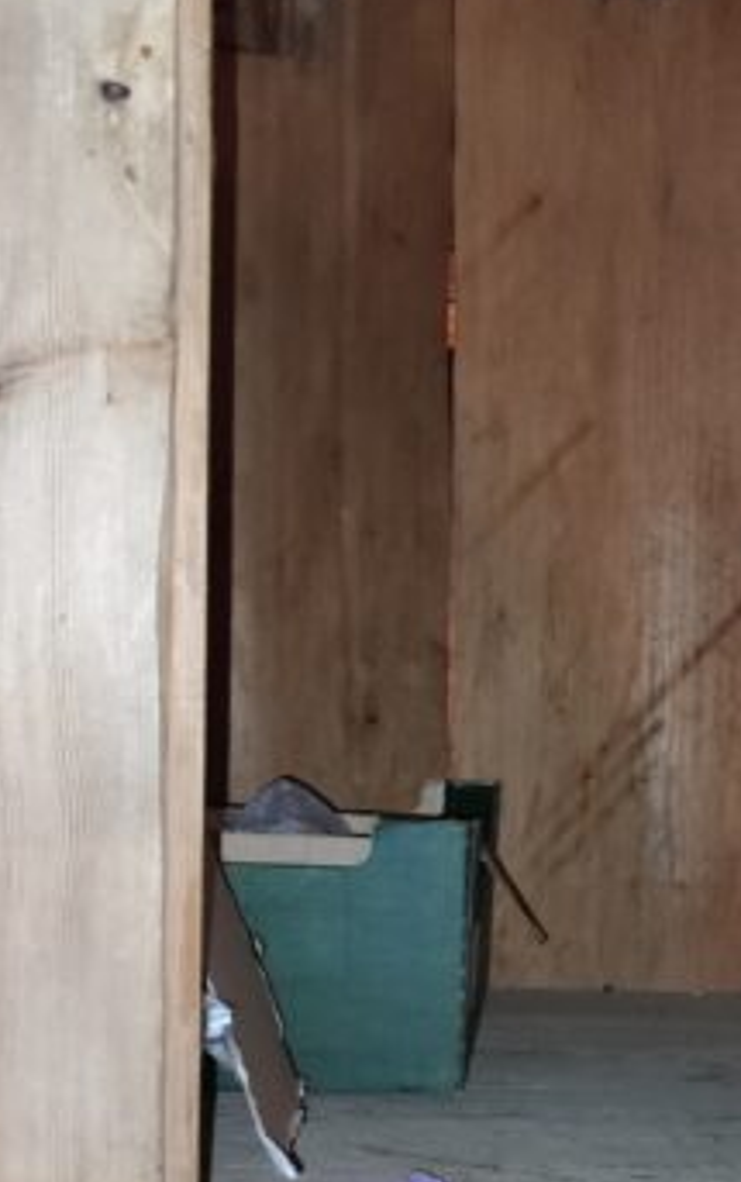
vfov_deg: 31.6
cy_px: 843
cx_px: 913
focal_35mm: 64
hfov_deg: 19.1
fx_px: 2064
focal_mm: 6.19
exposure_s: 1/14.3
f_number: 1.65
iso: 3200
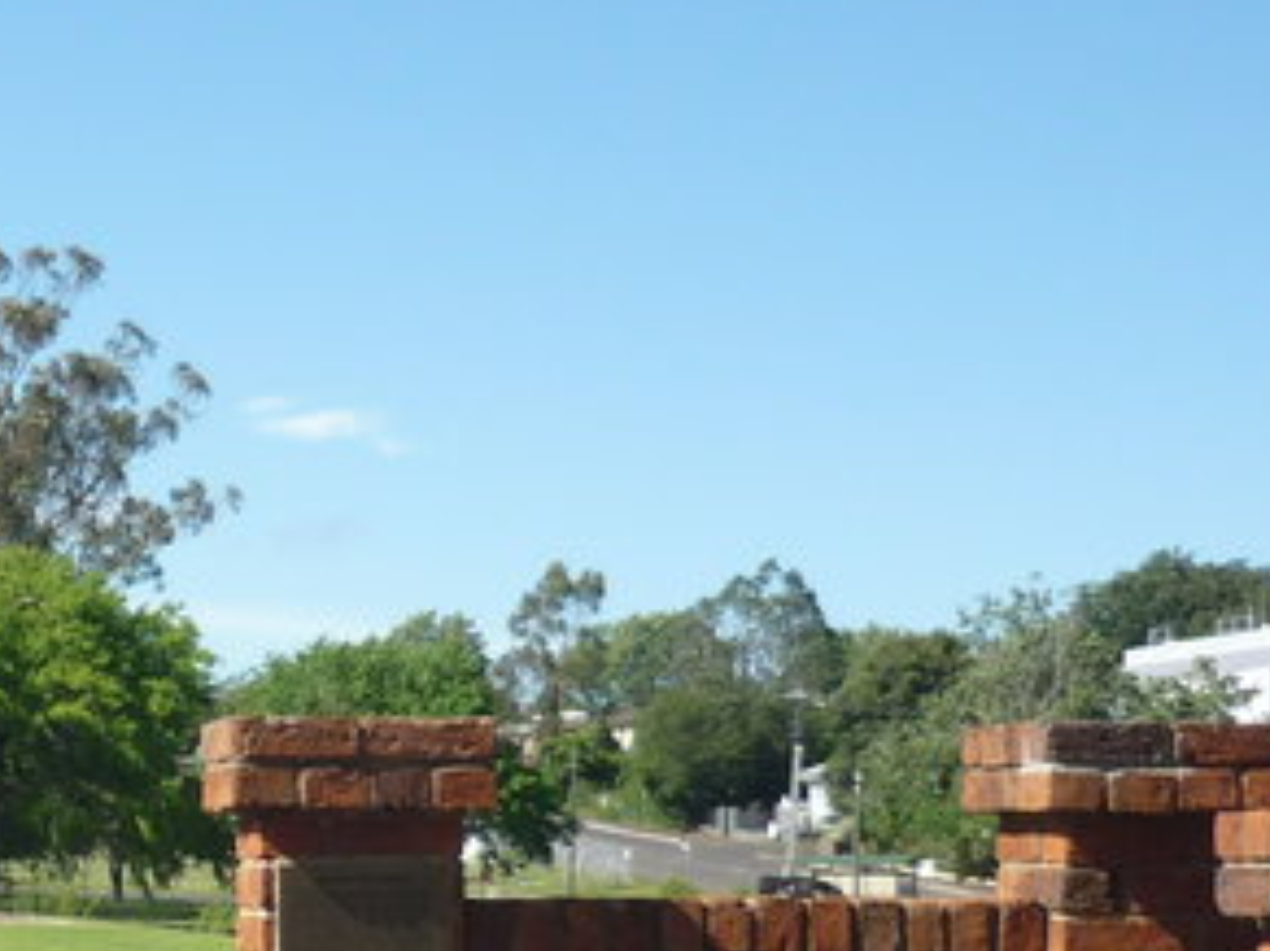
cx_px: -266
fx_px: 3741
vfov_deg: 14.3
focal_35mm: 102
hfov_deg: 18.3
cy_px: 857
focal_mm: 5.5
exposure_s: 1/160
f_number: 8
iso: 100
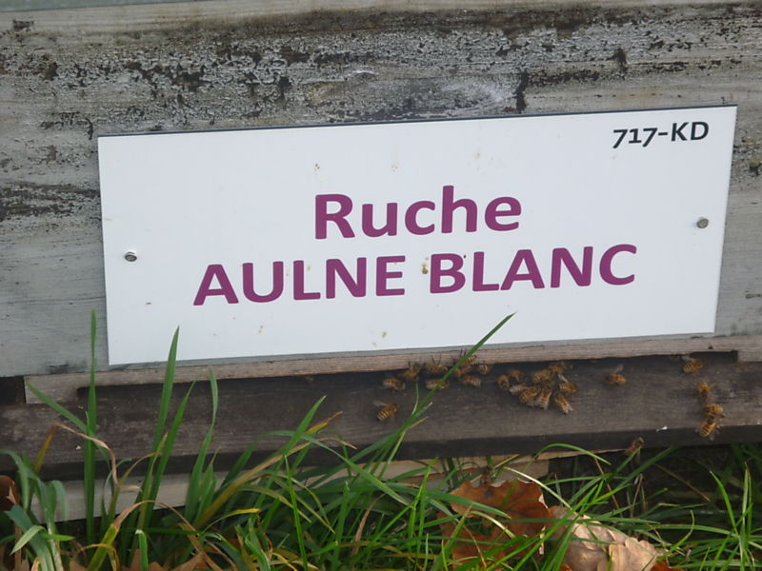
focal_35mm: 132
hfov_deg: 14.9
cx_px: 381
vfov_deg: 11.2
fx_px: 2906
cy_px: 286
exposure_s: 1/80
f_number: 5.9
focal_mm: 22
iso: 100
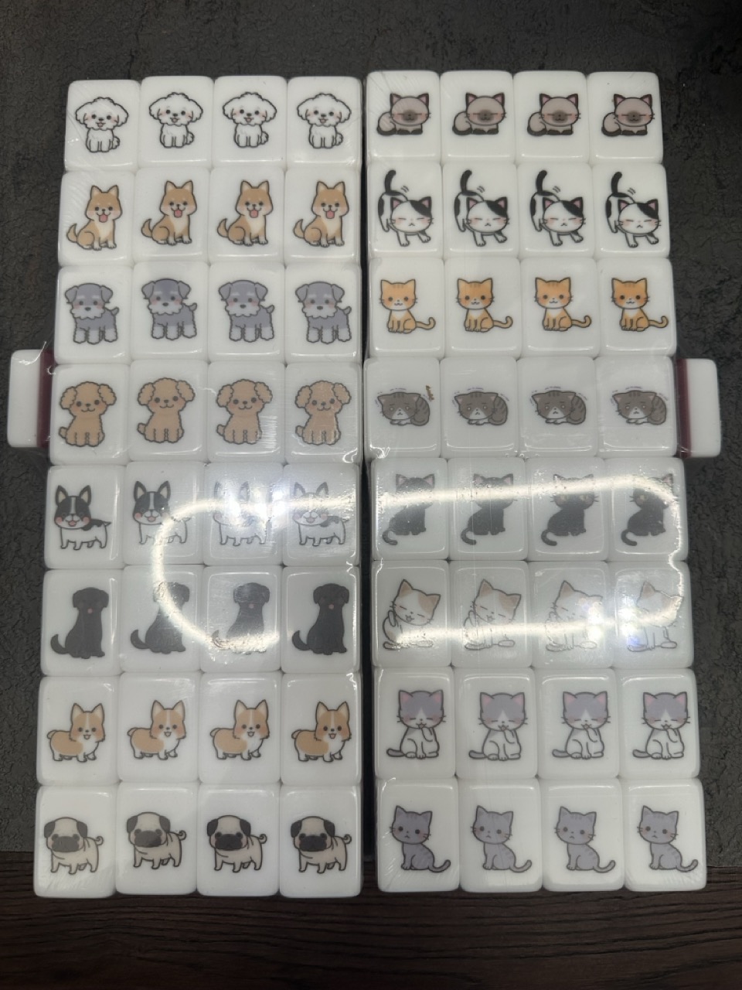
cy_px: 495
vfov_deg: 71.6
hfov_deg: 56.8
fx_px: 686
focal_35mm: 24
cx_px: 371
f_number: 1.78
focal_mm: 6.86
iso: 64
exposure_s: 1/182
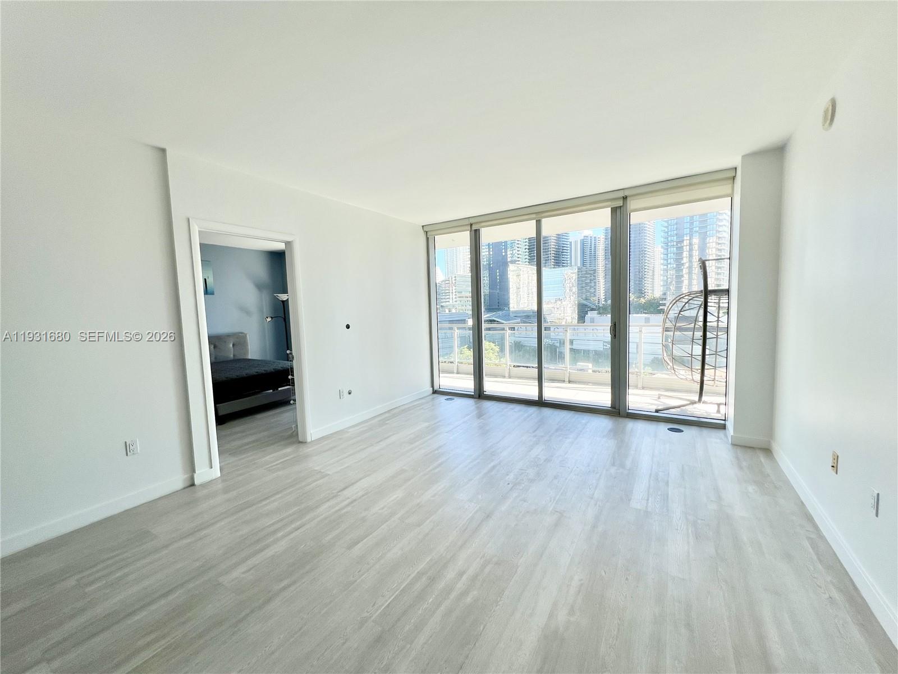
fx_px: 337
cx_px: 449
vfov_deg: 89.9
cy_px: 337
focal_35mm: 13
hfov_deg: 106.2
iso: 32
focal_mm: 1.57
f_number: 1.8
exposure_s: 1/243
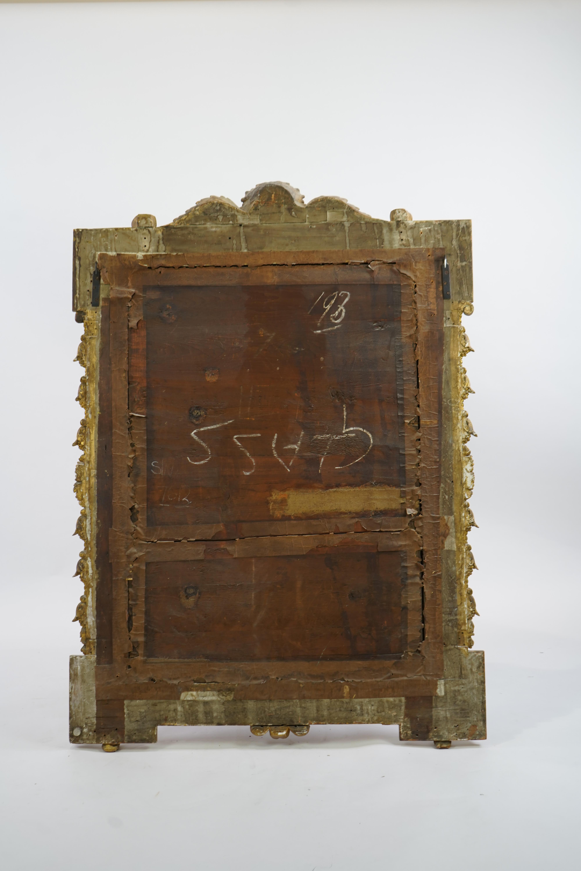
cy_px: 436
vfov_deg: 46.4
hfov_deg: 31.9
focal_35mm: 42
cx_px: 290
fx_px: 1017
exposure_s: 1/60
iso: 320
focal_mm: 42
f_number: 4.5
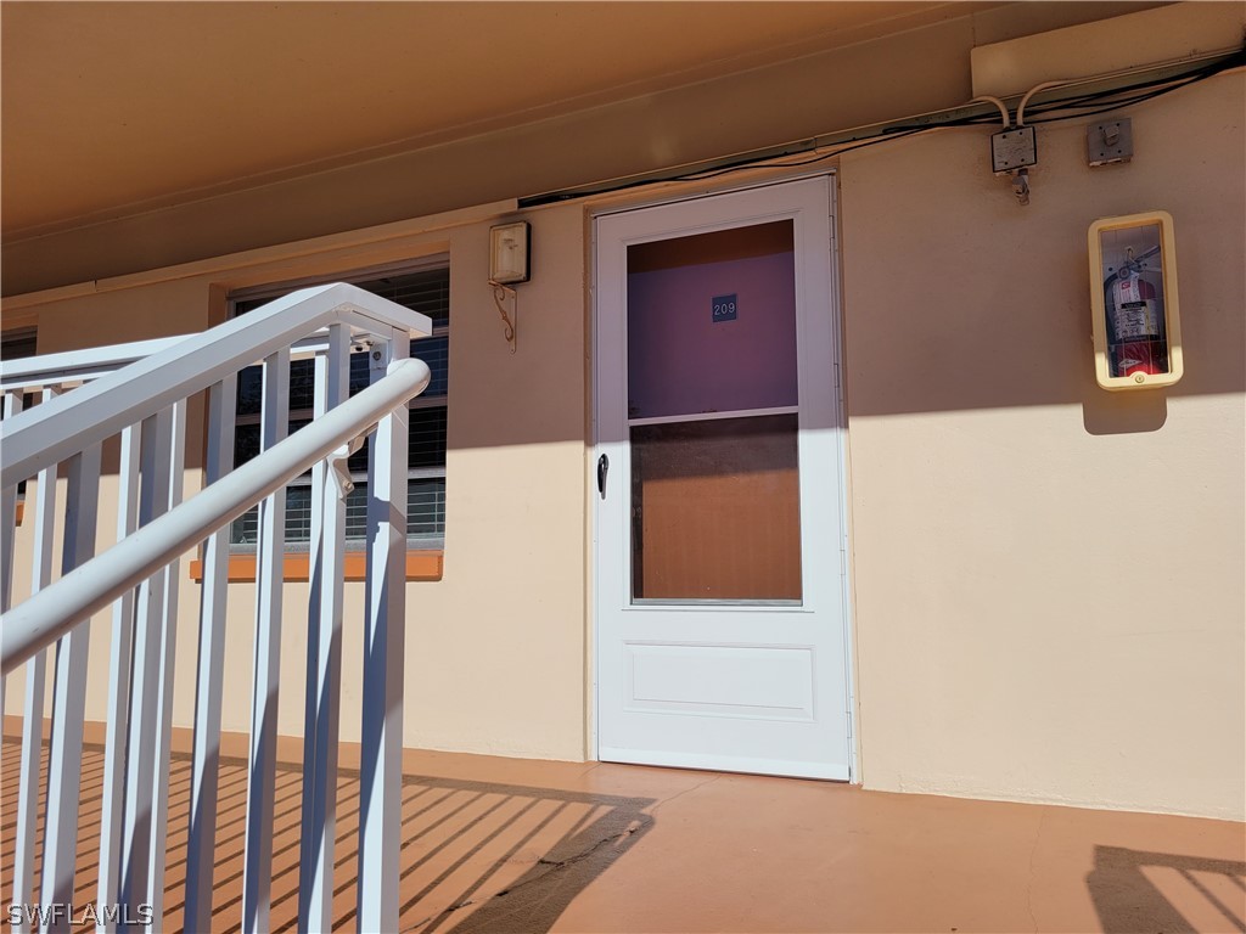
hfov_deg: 67.3
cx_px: 623
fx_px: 936
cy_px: 467
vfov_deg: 53.1
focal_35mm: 26
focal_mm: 5.4
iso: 40
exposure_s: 1/5954
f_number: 1.8
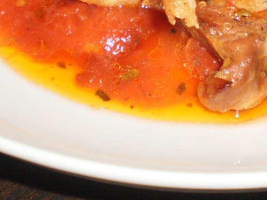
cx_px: 177
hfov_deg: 17.7
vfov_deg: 12.8
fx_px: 856
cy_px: -75
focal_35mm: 111
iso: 125
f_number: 3.1
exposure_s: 1/30
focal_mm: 6.3
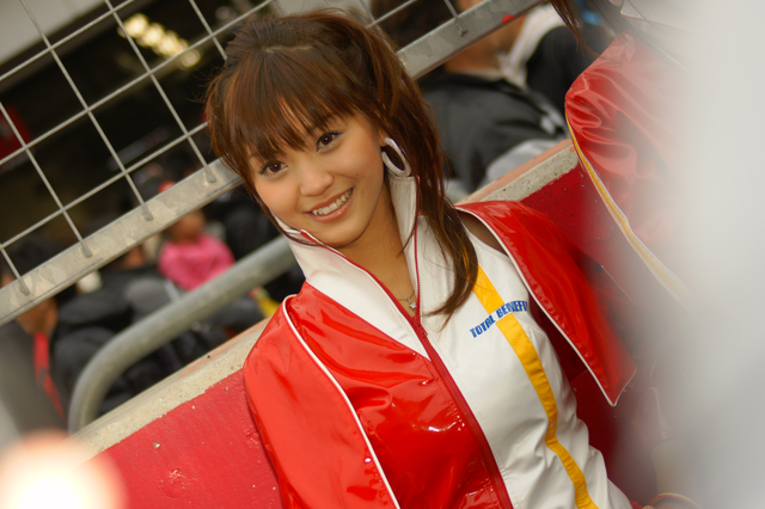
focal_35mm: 128
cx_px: 382
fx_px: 2708
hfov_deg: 16.1
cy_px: 254
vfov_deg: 10.7
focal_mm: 85
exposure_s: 1/160
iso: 200
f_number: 5.6
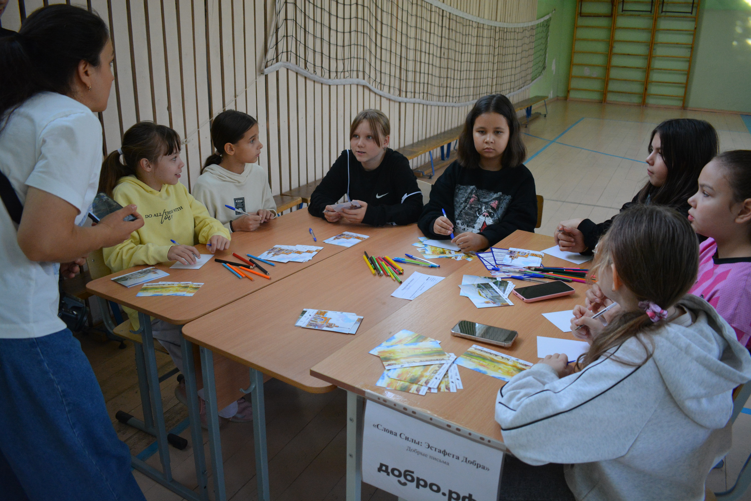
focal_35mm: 30
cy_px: 250
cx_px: 376
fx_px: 626
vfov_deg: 43.6
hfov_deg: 61.9
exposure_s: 1/250
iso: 1600
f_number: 3.5
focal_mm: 20
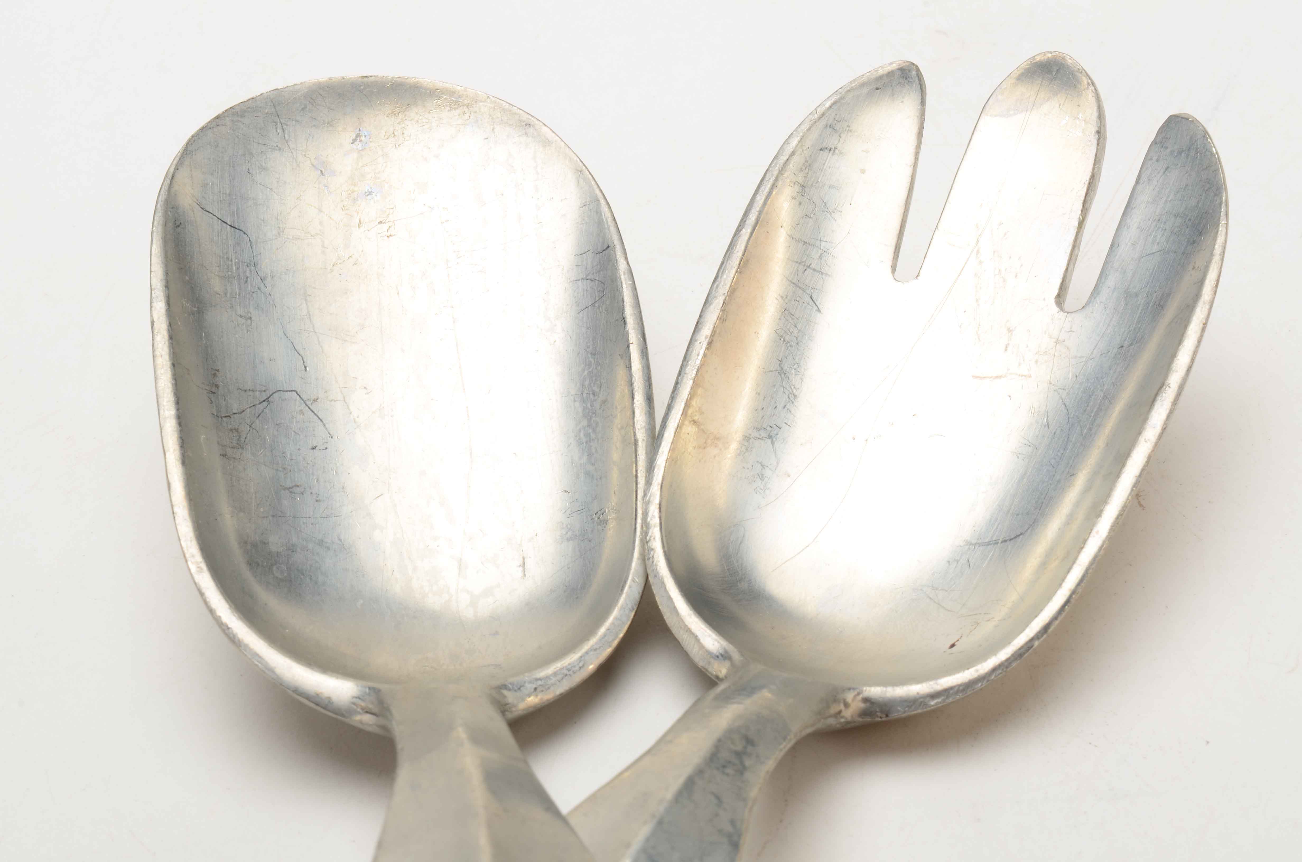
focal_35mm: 82
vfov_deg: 16.5
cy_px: 431
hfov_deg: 24.7
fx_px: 2978
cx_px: 651
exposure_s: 1/160
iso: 100
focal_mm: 55
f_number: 25
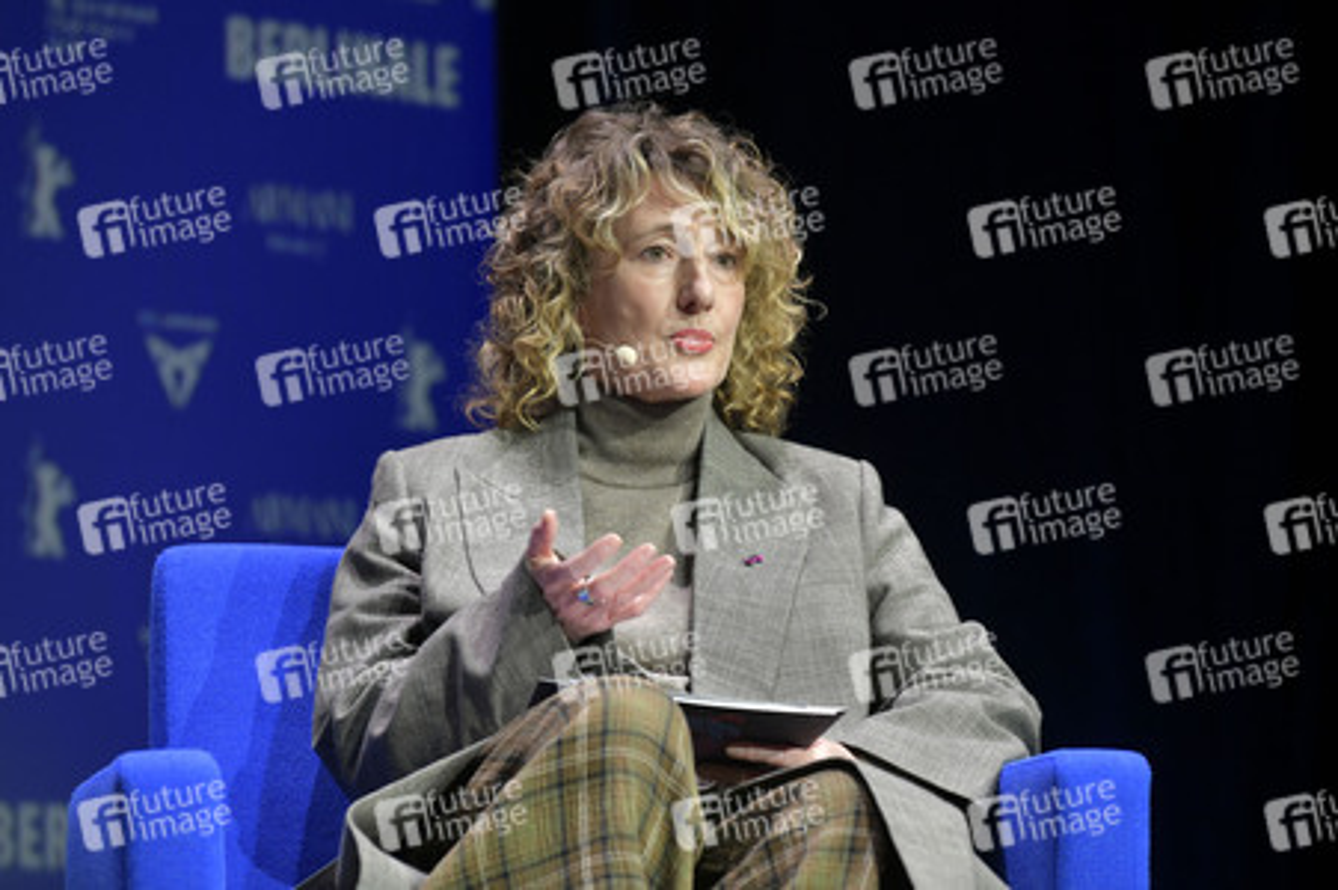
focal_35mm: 200
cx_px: 669
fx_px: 7428
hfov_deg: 10.3
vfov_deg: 6.9
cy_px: 445
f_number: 5.6
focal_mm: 200
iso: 2000
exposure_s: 1/125
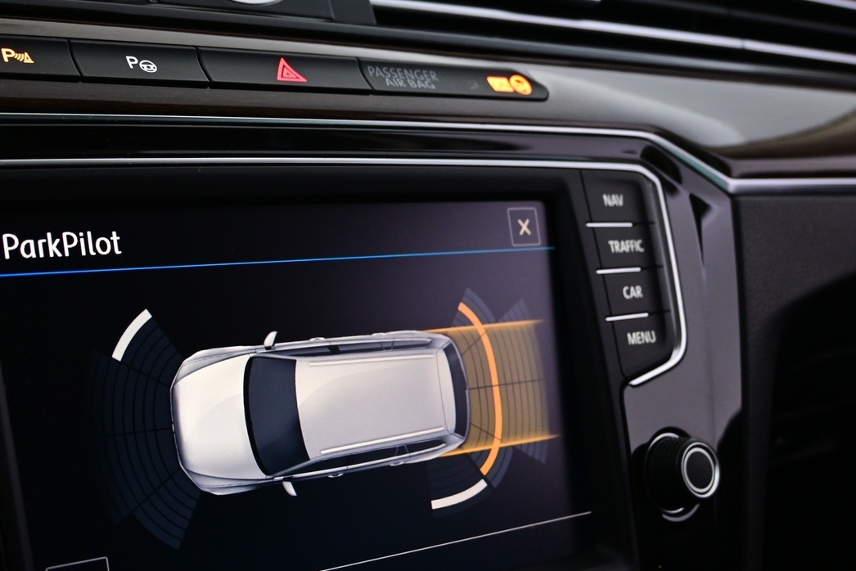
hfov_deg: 40.2
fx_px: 1160
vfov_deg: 27.5
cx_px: 311
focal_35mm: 49
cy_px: 392
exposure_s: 1/30
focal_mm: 21
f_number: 4
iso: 1100
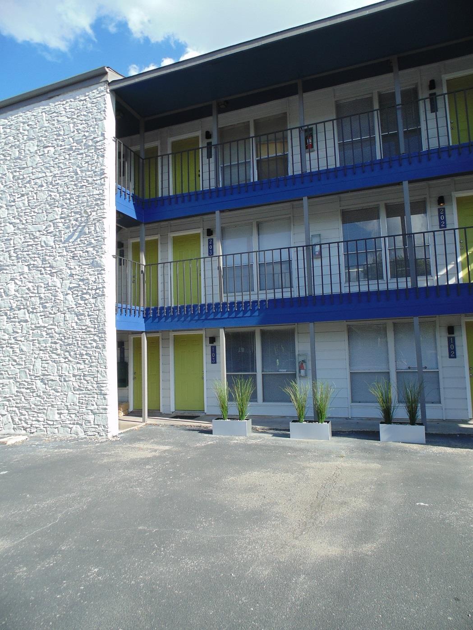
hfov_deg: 61.1
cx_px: 236
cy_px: 315
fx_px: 401
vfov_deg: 76.4
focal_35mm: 22
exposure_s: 1/500
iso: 80
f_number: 3.1
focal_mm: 4
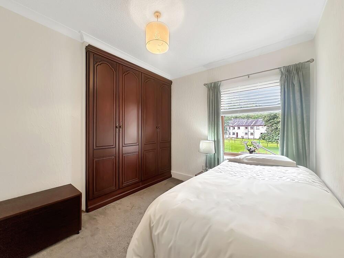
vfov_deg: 85.7
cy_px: 129
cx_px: 172
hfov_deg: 102.1
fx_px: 139
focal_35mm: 14
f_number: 2.2
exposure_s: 1/159
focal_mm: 2.22
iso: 40
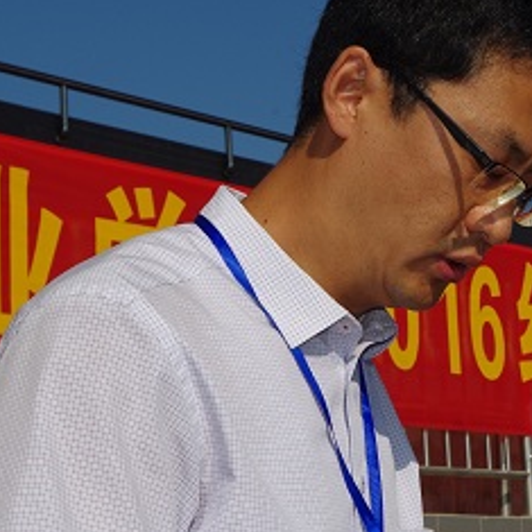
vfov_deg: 15.3
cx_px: 505
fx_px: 1982
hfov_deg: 15.1
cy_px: 292
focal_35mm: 114
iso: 100
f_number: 14
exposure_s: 1/180
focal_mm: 37.5
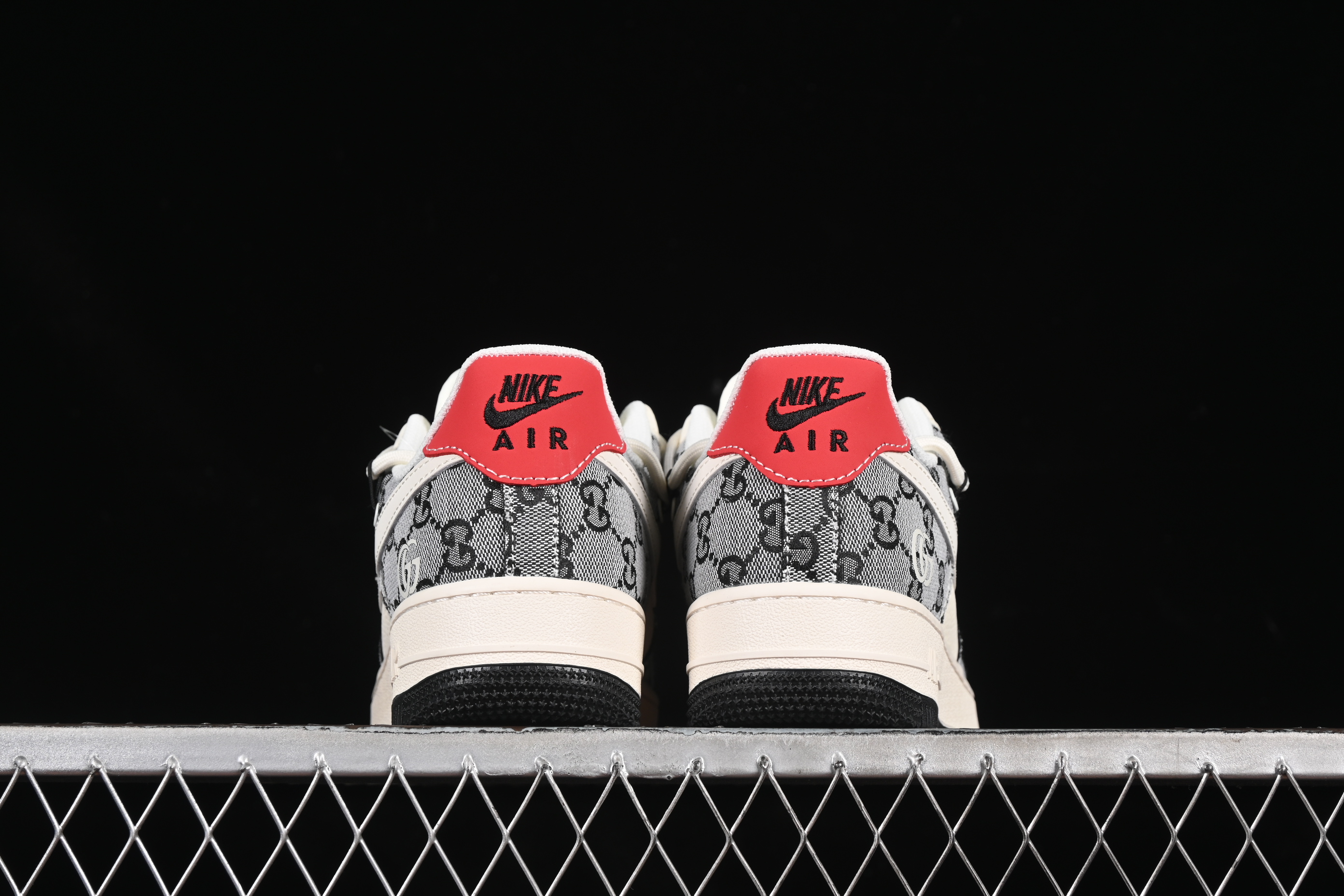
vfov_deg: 18.2
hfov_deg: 27.0
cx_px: 672
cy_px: 448
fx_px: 2800
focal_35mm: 75
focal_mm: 50
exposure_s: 1/60
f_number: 7.1
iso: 160
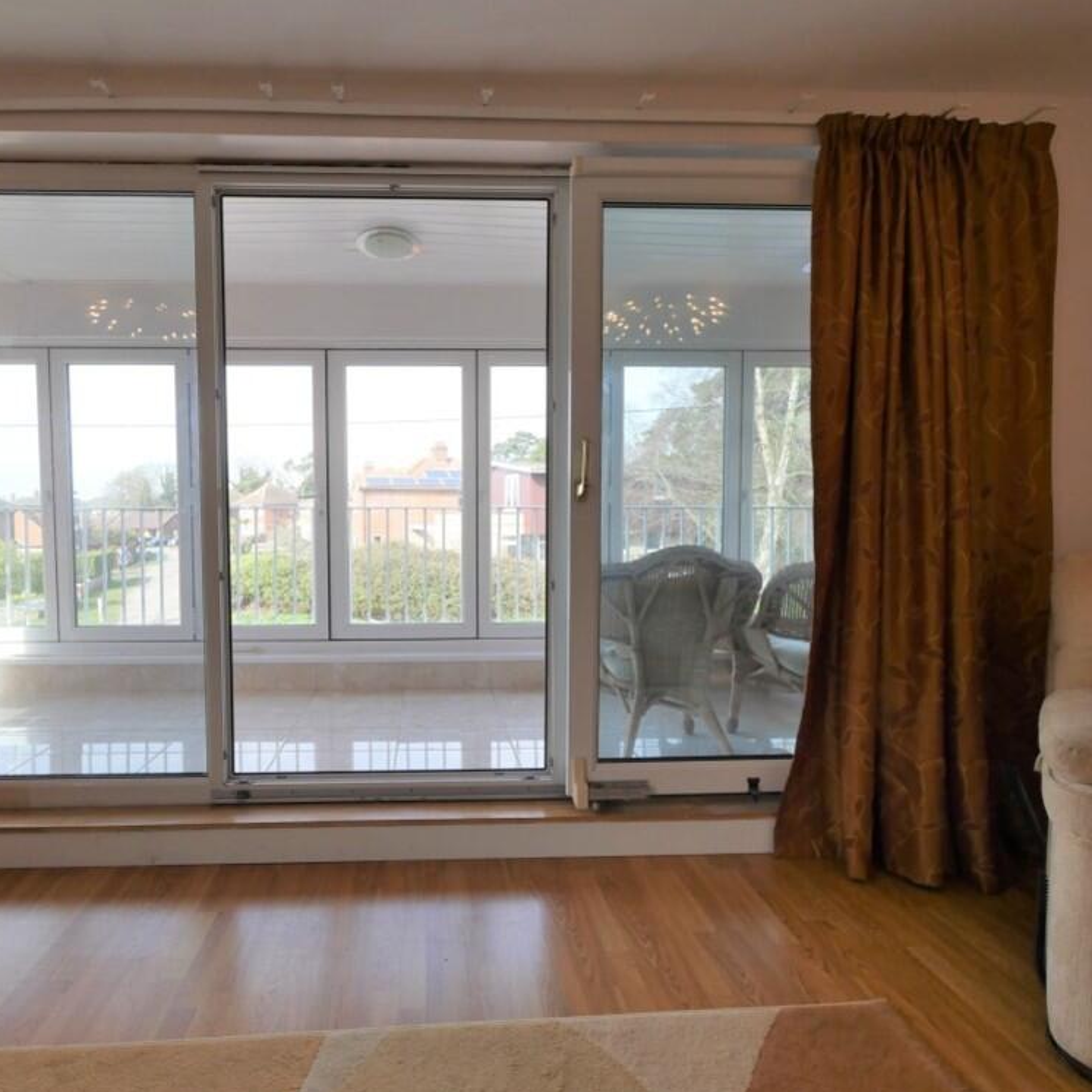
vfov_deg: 84.0
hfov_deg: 83.3
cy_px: 550
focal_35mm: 17
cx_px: 460
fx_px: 607
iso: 200
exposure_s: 1/160
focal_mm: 7
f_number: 5
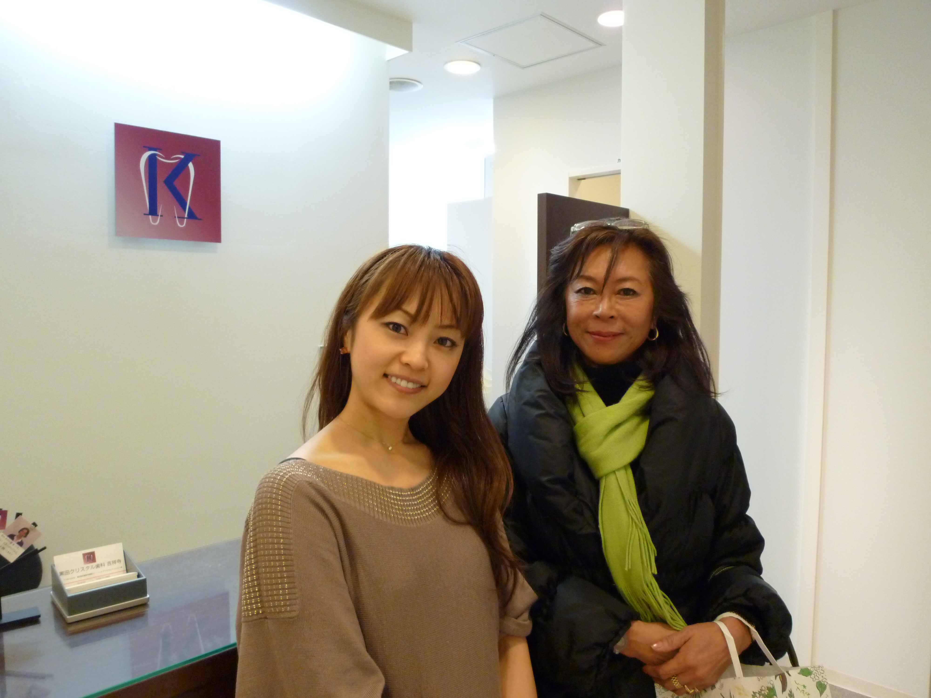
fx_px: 672
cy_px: 349
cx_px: 466
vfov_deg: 54.9
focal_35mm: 25
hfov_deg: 69.4
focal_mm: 4.5
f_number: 2.8
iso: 320
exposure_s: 1/30
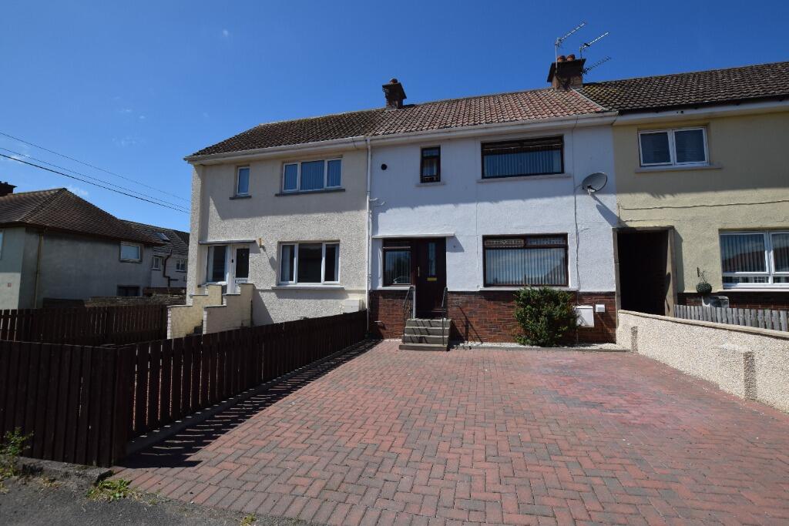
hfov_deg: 100.4
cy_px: 263
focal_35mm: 15
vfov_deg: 77.3
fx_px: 329
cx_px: 394
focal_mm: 10
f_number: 10
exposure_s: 1/400
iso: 200
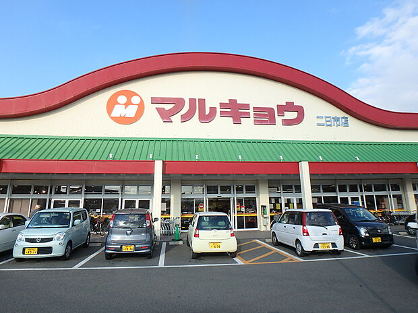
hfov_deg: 79.0
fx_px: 254
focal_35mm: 21
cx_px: 209
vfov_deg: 63.4
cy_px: 156
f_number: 3.5
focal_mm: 3.7
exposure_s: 1/500
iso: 125
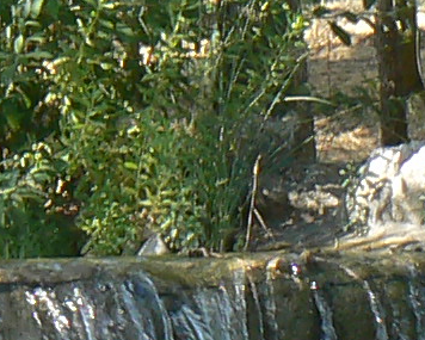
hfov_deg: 6.8
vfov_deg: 5.6
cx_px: -266
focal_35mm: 278
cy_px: 24
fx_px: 3498
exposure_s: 1/100
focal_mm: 6
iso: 80
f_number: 5
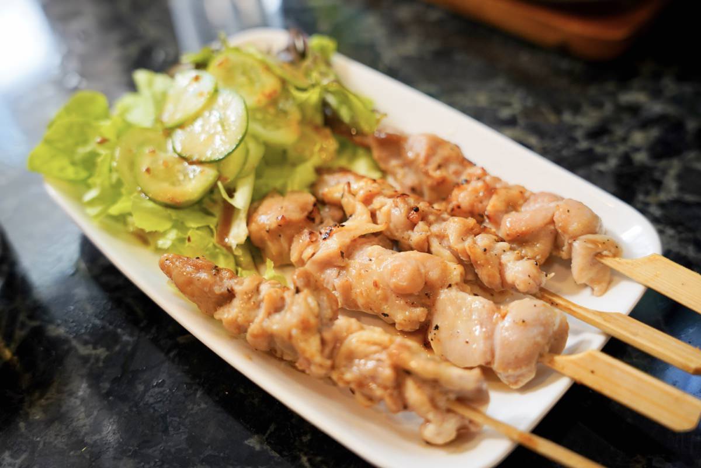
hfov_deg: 47.2
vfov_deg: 32.5
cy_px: 234
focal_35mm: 41
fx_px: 802
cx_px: 350
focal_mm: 41.2
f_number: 4
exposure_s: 1/160
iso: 1250
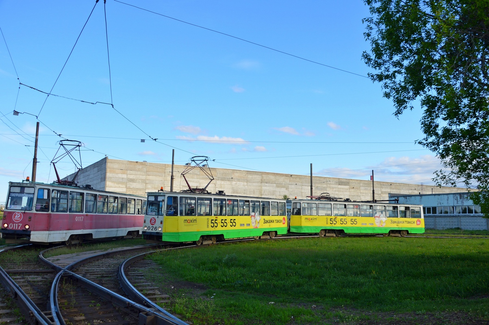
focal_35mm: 32
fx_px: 428
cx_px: 244
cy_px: 162
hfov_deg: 59.5
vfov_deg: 41.6
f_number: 7.1
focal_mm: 21
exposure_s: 1/200
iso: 100
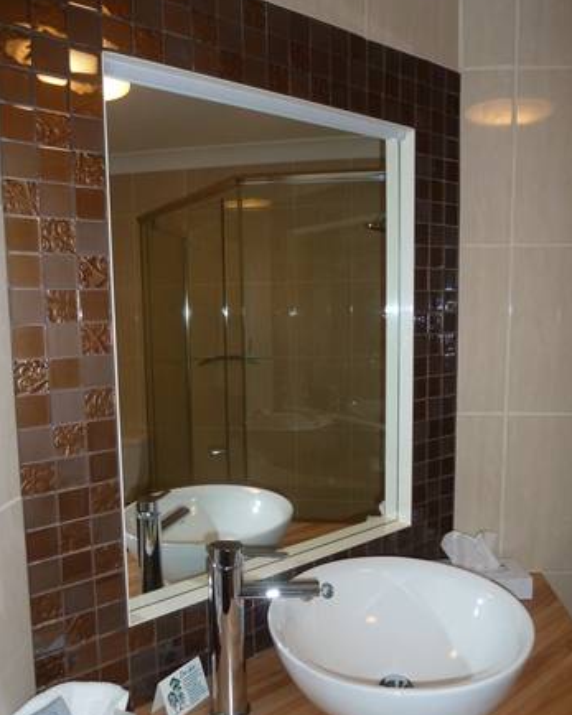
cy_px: 369
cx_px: 293
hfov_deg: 53.2
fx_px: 572
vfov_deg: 64.1
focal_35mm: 27
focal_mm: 4.1
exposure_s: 1/30
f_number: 3.3
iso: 200
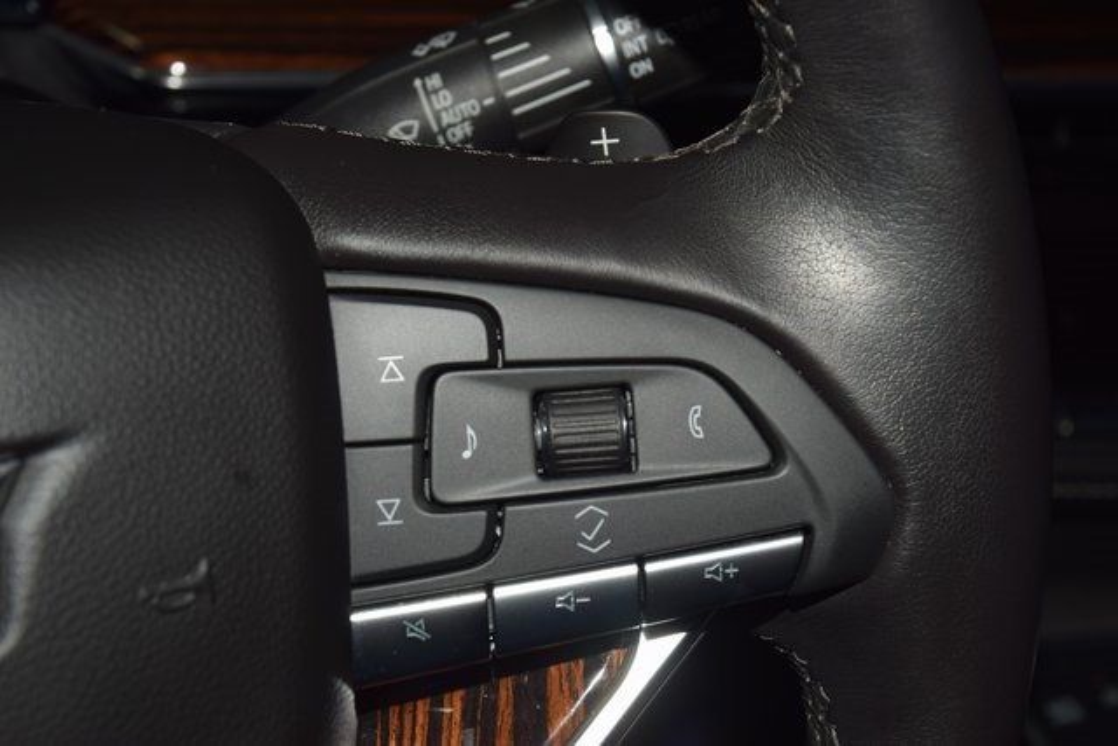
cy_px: 373
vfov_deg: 18.2
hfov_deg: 27.0
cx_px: 559
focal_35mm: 75
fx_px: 2330
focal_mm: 50
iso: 100
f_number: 8
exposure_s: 1/60
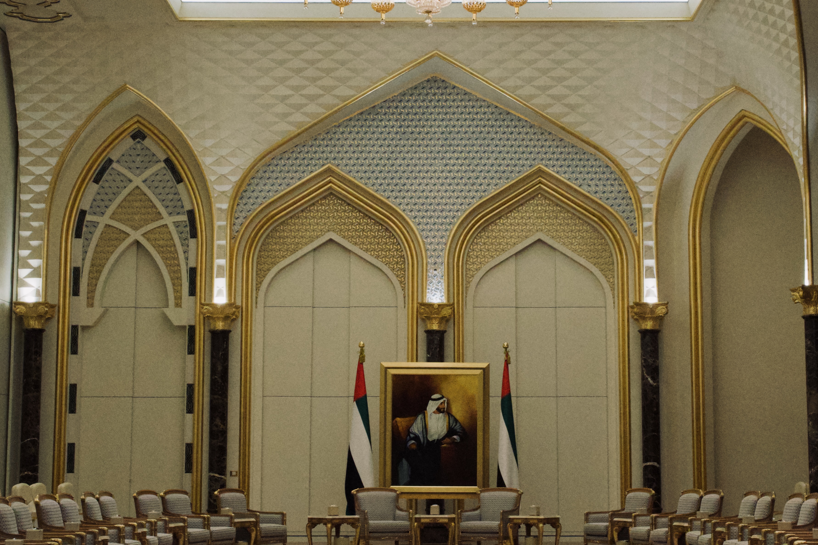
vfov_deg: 27.0
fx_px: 1136
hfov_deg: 39.6
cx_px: 425
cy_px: 246
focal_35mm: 50
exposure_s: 1/100
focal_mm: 36
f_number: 16
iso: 12800
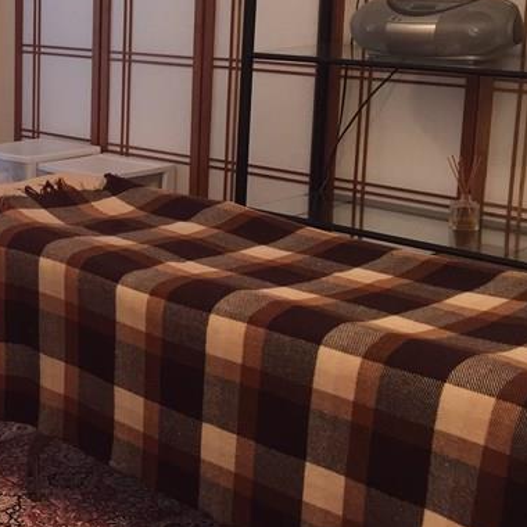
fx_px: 1188
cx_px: -153
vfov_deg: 24.9
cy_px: 189
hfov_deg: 22.4
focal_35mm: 69
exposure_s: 1/30
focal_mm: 4.15
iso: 50
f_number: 2.2
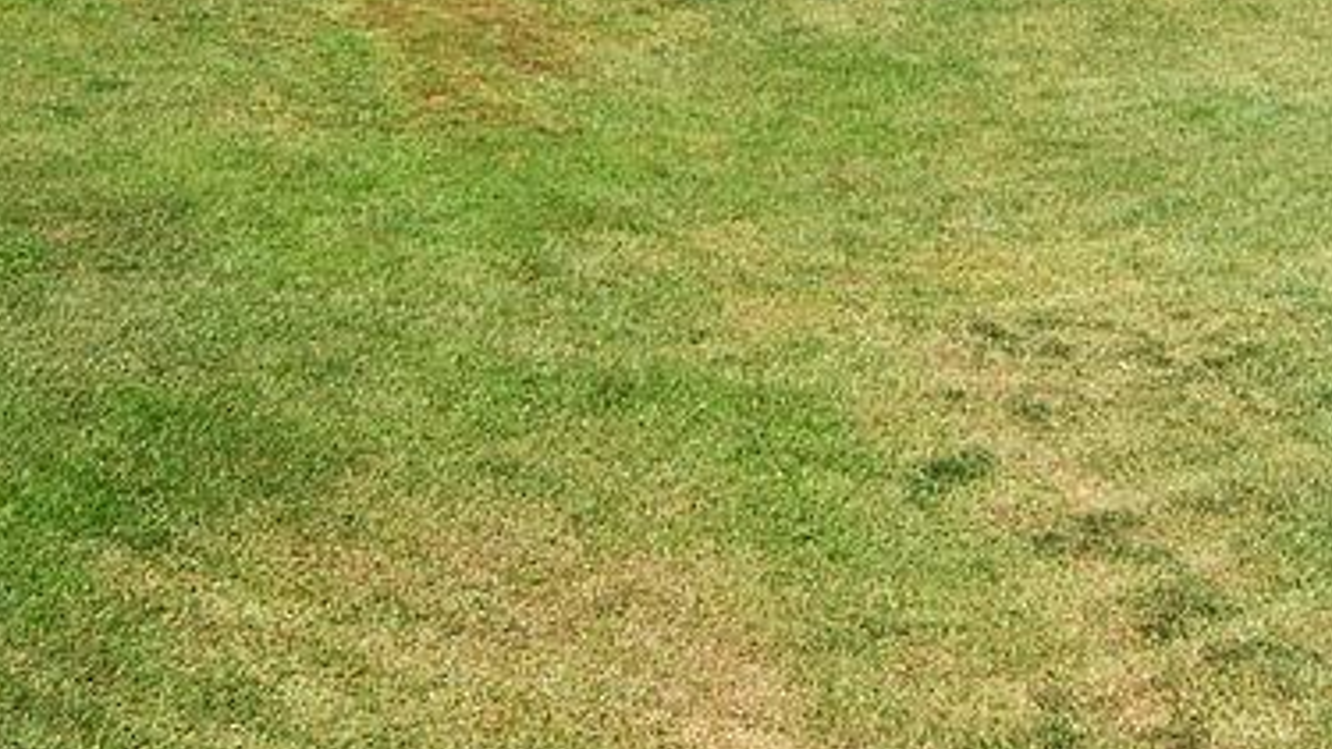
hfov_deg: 31.3
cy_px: -266
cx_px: 476
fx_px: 2367
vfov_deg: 16.8
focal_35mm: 67
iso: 200
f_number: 10
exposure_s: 1/160
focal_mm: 16
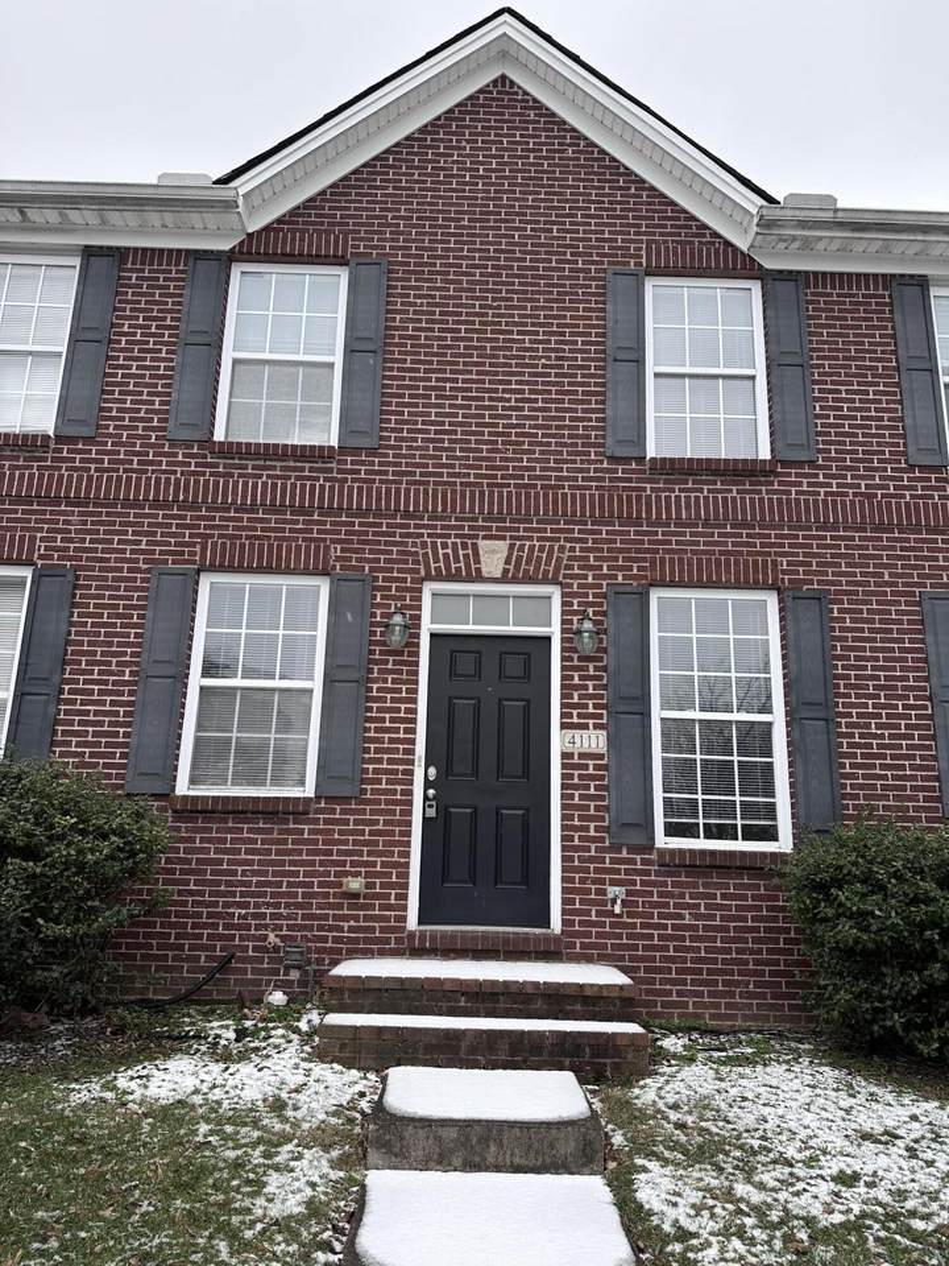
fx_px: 877
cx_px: 474
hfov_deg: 56.8
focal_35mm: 24
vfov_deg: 71.6
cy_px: 633
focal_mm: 6.86
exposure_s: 1/318
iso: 80
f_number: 1.78
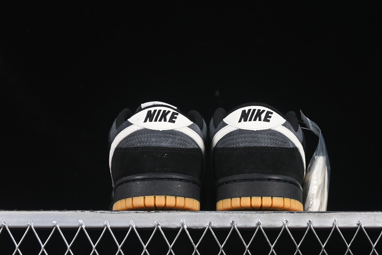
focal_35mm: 90
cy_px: 117
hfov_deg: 22.6
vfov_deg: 15.2
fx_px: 955
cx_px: 210
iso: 160
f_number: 6.3
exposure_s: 1/50
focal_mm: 50
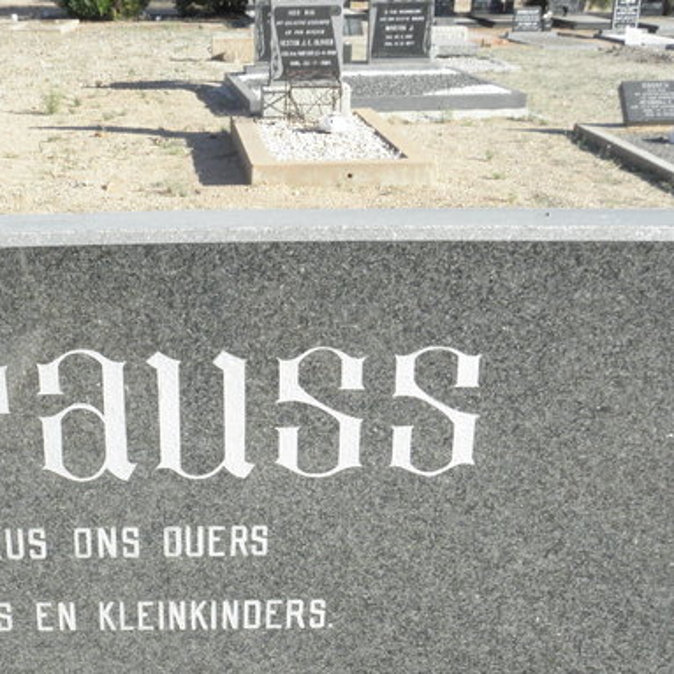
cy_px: 514
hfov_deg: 34.2
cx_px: 127
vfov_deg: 34.5
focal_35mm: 48
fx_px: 1057
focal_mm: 4.6
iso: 200
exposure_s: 1/320
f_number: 6.3
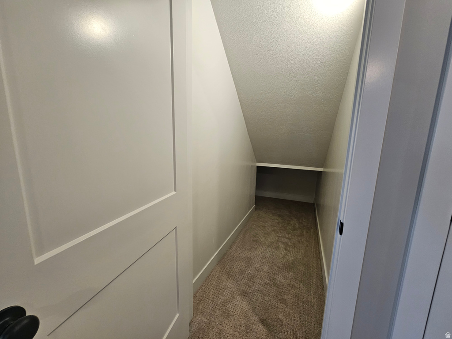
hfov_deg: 106.2
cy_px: 170
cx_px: 226
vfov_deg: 89.9
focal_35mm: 13
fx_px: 170
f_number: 2.2
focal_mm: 2.2
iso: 125
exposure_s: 1/60
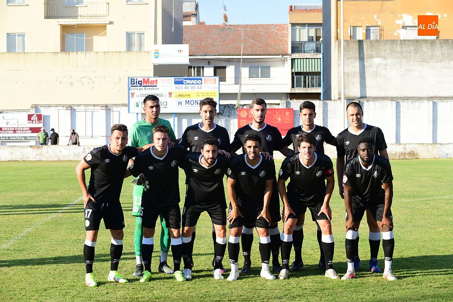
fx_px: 1258
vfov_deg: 13.7
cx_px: 226
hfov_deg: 20.4
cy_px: 151
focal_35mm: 100
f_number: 7.1
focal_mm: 100
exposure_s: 1/200
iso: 200
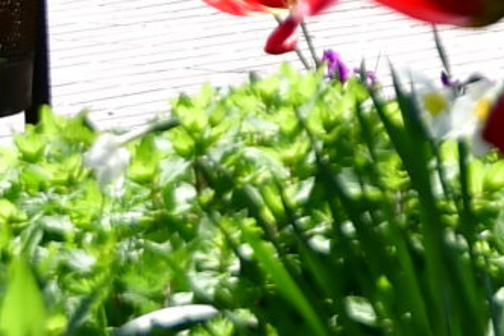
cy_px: -870
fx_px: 3890
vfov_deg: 4.6
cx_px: 1154
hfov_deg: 7.0
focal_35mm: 278
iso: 100
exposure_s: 1/640
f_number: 3.5
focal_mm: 24
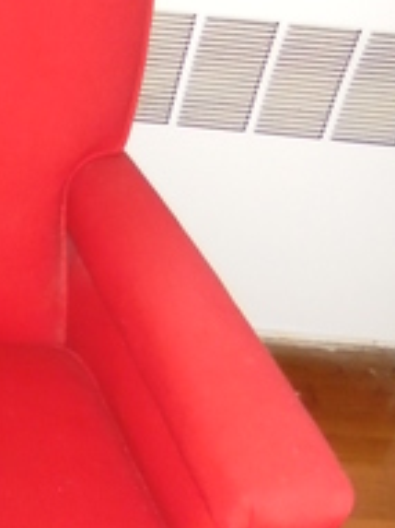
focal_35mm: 79
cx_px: -156
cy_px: 484
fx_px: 1203
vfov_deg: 24.0
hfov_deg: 17.2
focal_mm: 4.6
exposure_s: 1/30
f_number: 3.5
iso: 400
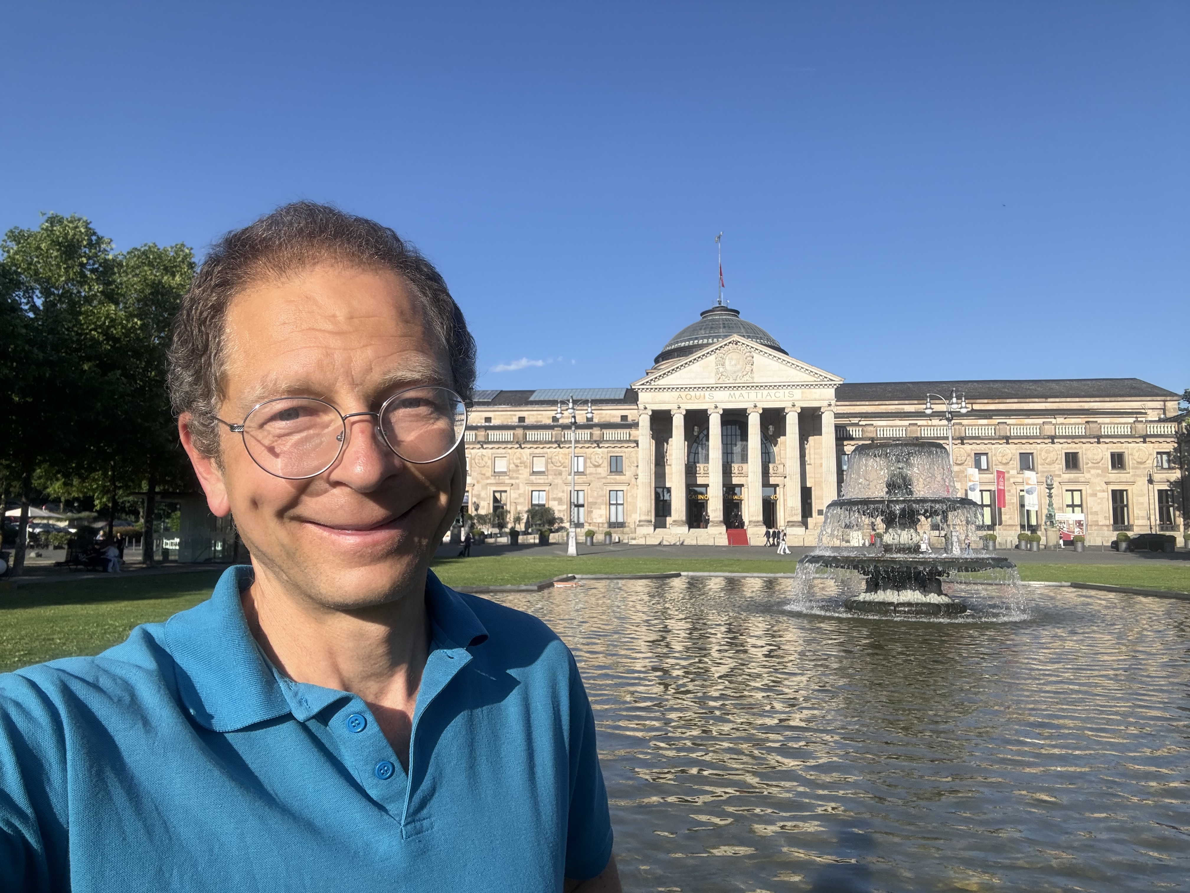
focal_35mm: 23
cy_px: 446
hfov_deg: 73.9
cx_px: 595
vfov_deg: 58.9
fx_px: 791
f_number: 1.9
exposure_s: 1/1383
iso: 25
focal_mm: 2.69
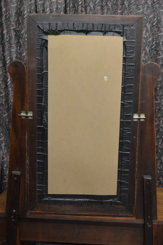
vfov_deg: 35.1
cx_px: 82
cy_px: 122
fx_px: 388
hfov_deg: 23.7
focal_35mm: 57
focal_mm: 38
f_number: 5.6
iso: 3200
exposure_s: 1/40
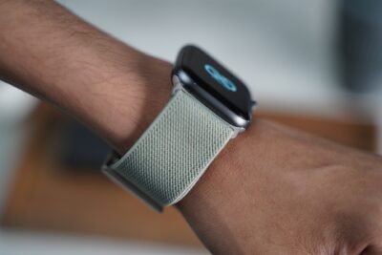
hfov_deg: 31.4
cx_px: 191
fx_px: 679
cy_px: 128
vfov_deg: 21.3
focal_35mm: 64
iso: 2000
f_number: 2.8
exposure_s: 1/200
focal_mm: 64
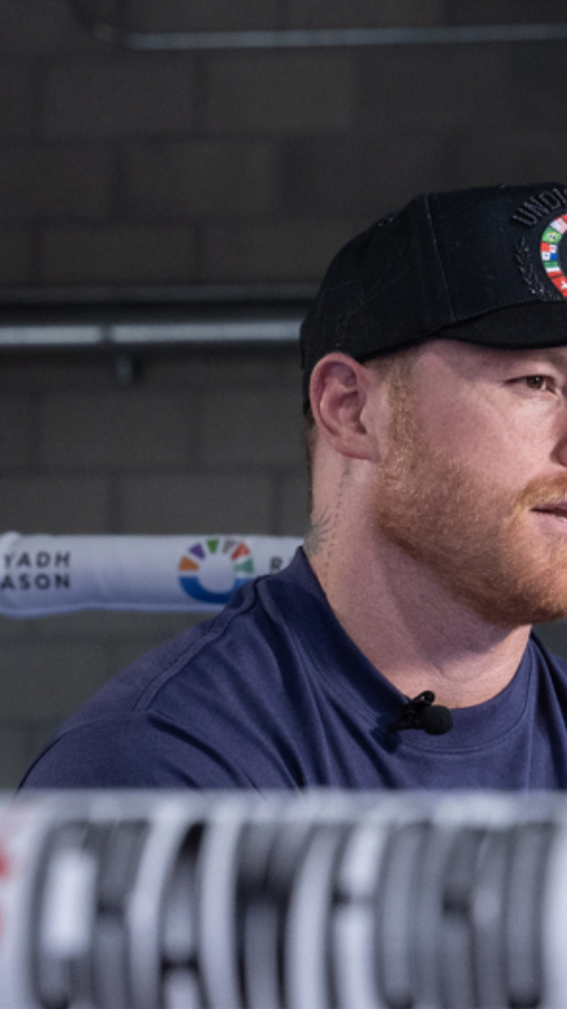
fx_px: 9493
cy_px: 504
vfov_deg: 6.1
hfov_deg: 3.4
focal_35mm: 355
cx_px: 579
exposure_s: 1/80
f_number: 11
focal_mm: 150
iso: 3200
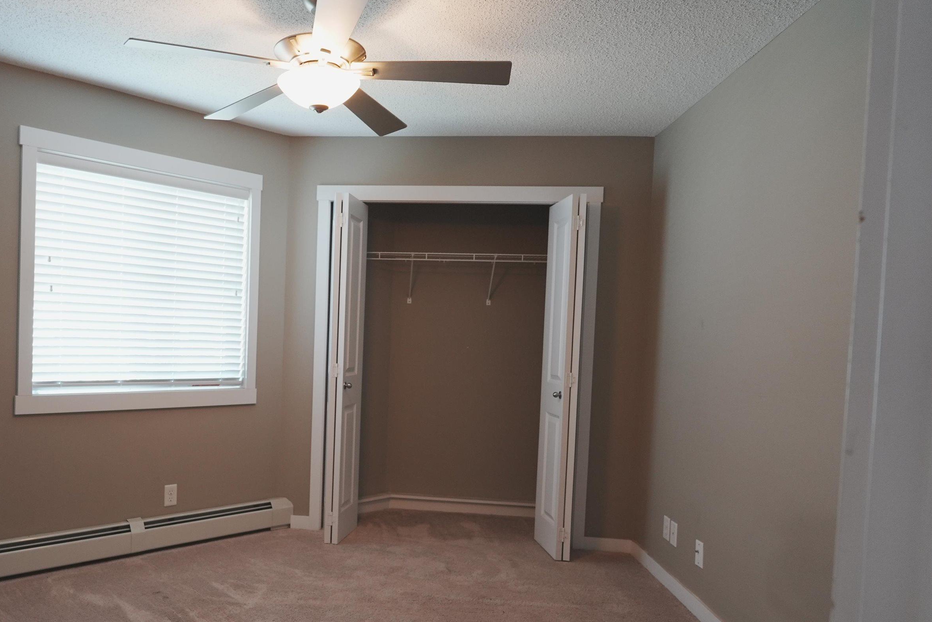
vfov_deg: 49.4
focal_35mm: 26
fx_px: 673
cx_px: 338
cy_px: 358
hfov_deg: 68.1
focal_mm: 20
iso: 1000
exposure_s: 1/40
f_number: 4.5
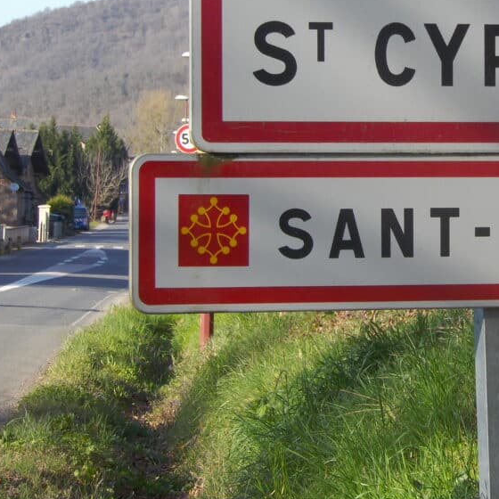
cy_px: 165
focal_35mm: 160
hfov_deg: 10.9
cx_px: 431
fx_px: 2609
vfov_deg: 10.9
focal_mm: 17.6
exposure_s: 1/250
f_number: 4
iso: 100
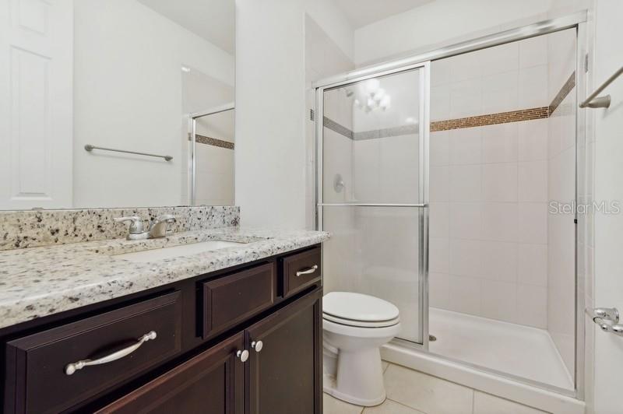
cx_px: 312
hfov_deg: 100.4
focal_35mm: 15
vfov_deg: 77.2
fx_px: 259
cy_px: 207
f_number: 9
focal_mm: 10
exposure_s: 1.3
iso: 200
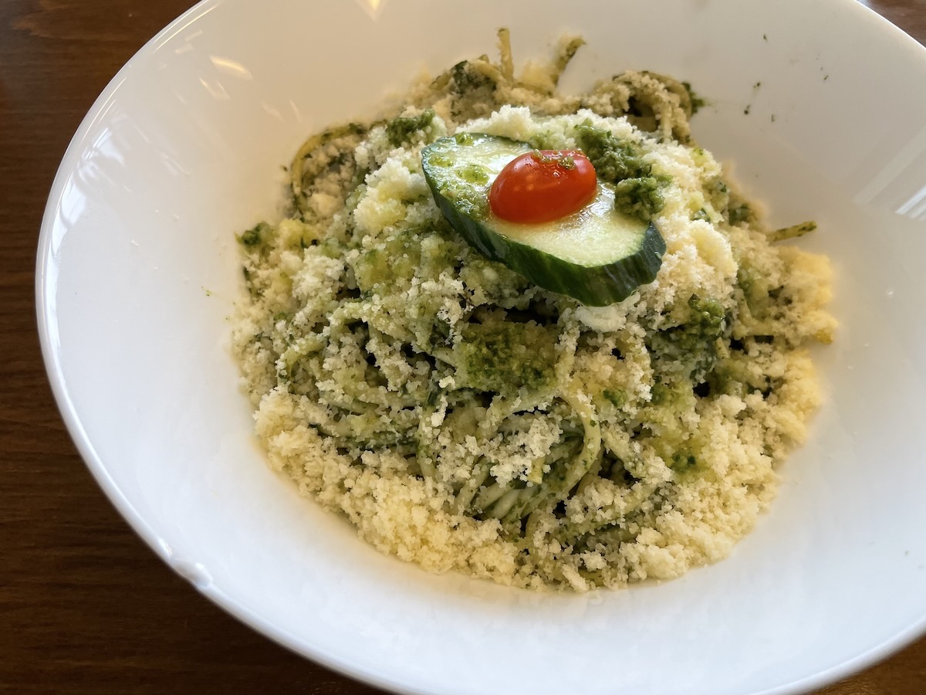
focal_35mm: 26
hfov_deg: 67.3
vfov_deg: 53.1
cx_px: 463
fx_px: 696
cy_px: 348
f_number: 1.6
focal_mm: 4.2
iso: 125
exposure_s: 1/121
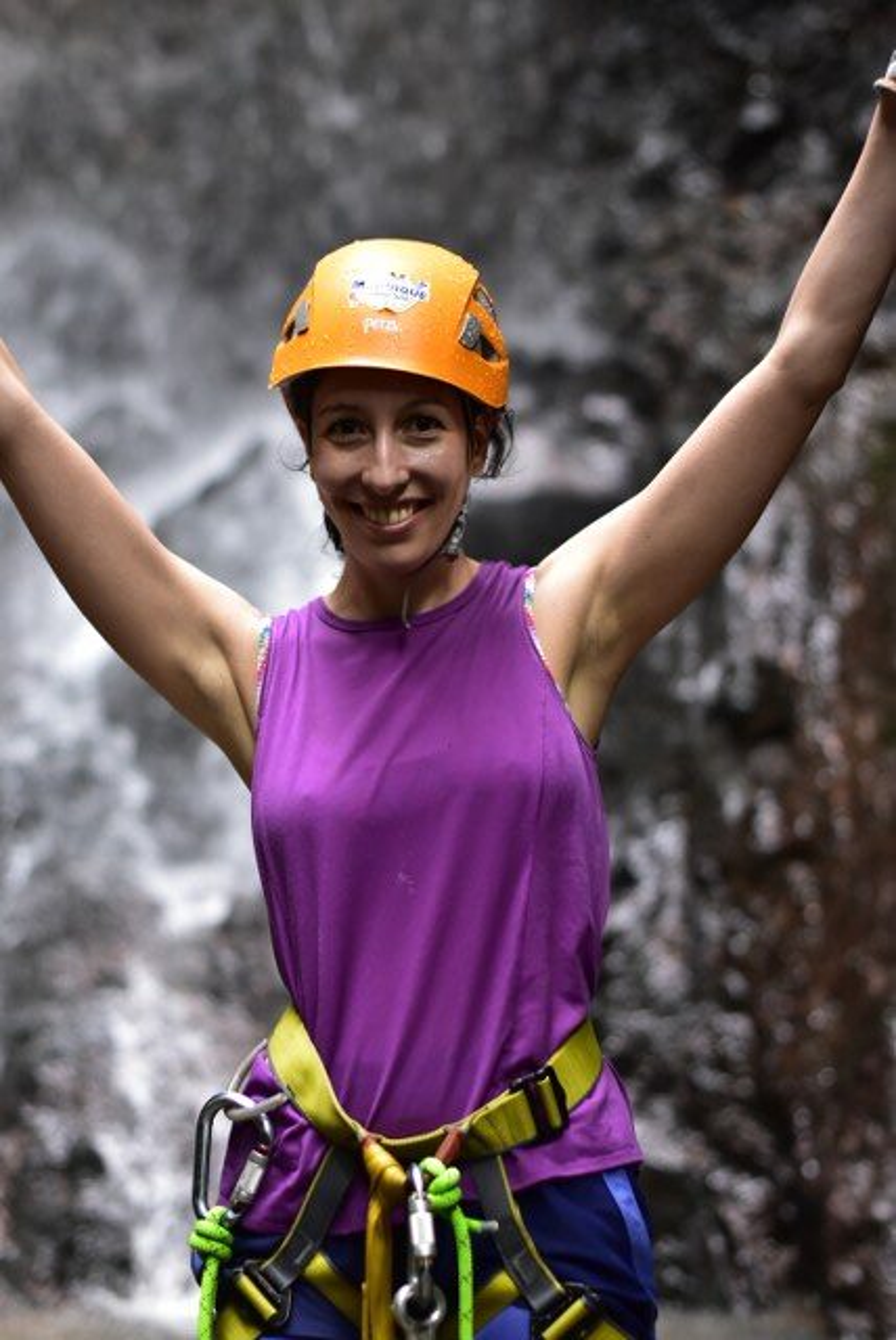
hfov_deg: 18.2
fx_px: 2794
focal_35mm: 75
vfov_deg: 27.0
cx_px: 448
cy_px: 670
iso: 800
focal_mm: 50
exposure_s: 1/200
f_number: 1.8
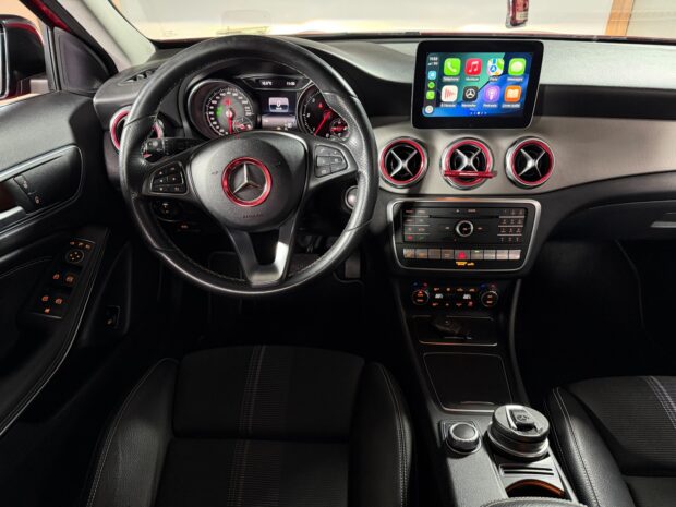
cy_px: 254
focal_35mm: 24
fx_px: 469
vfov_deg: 56.8
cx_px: 338
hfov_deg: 71.6
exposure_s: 1/33
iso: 1000
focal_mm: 6.76
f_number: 1.78
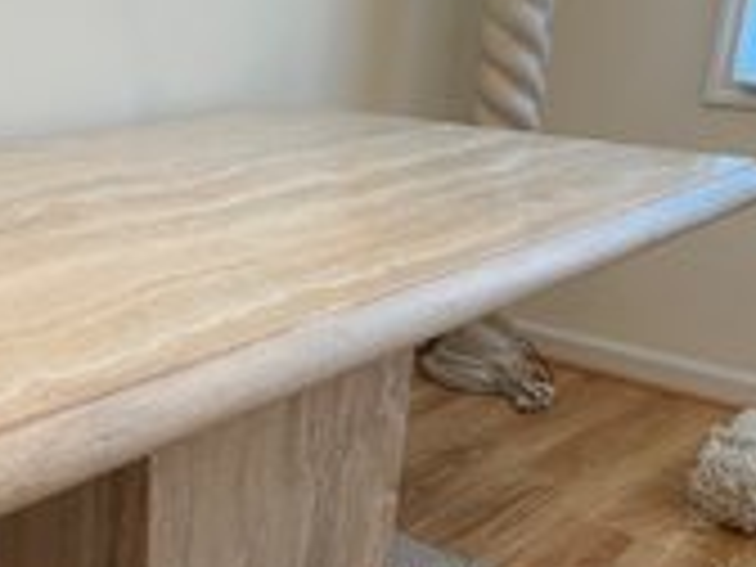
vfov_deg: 27.2
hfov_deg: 34.5
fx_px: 1157
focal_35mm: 53
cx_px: 101
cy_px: 416
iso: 100
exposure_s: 1/60
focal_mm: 5.1
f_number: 1.6
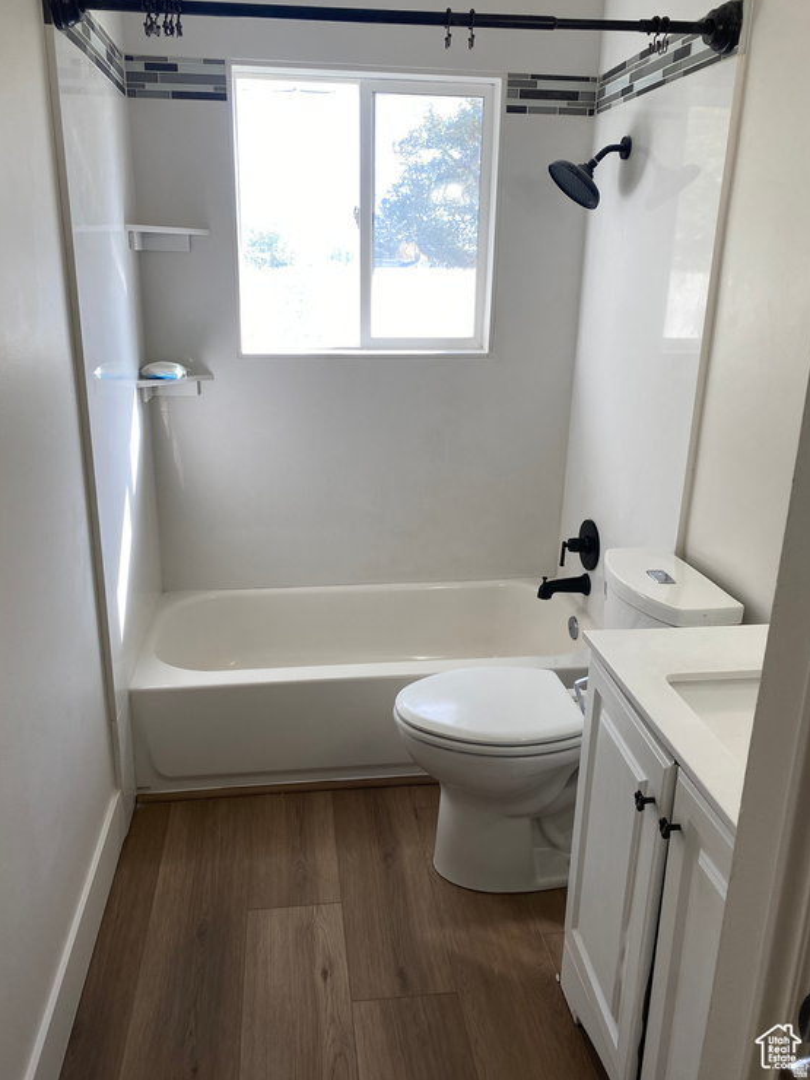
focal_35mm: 27
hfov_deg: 51.3
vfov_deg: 65.3
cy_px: 521
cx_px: 394
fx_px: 842
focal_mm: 4.25
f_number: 1.8
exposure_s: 1/120
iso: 40
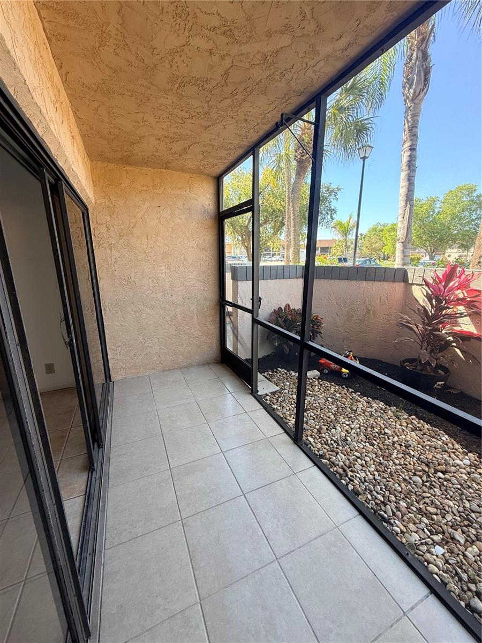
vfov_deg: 102.1
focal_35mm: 14
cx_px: 241
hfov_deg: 85.7
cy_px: 322
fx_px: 260
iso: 64
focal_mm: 2.22
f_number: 2.2
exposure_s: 1/106
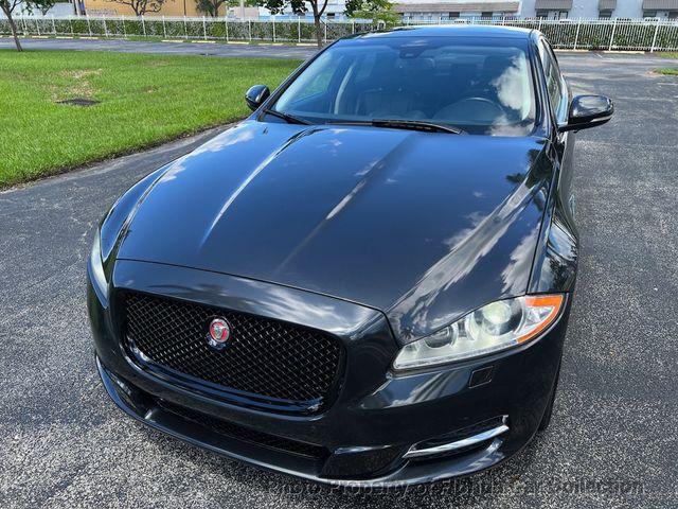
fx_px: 509
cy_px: 254
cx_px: 339
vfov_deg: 53.1
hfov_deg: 67.3
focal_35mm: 26
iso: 50
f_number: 1.5
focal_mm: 5.7
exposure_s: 1/909
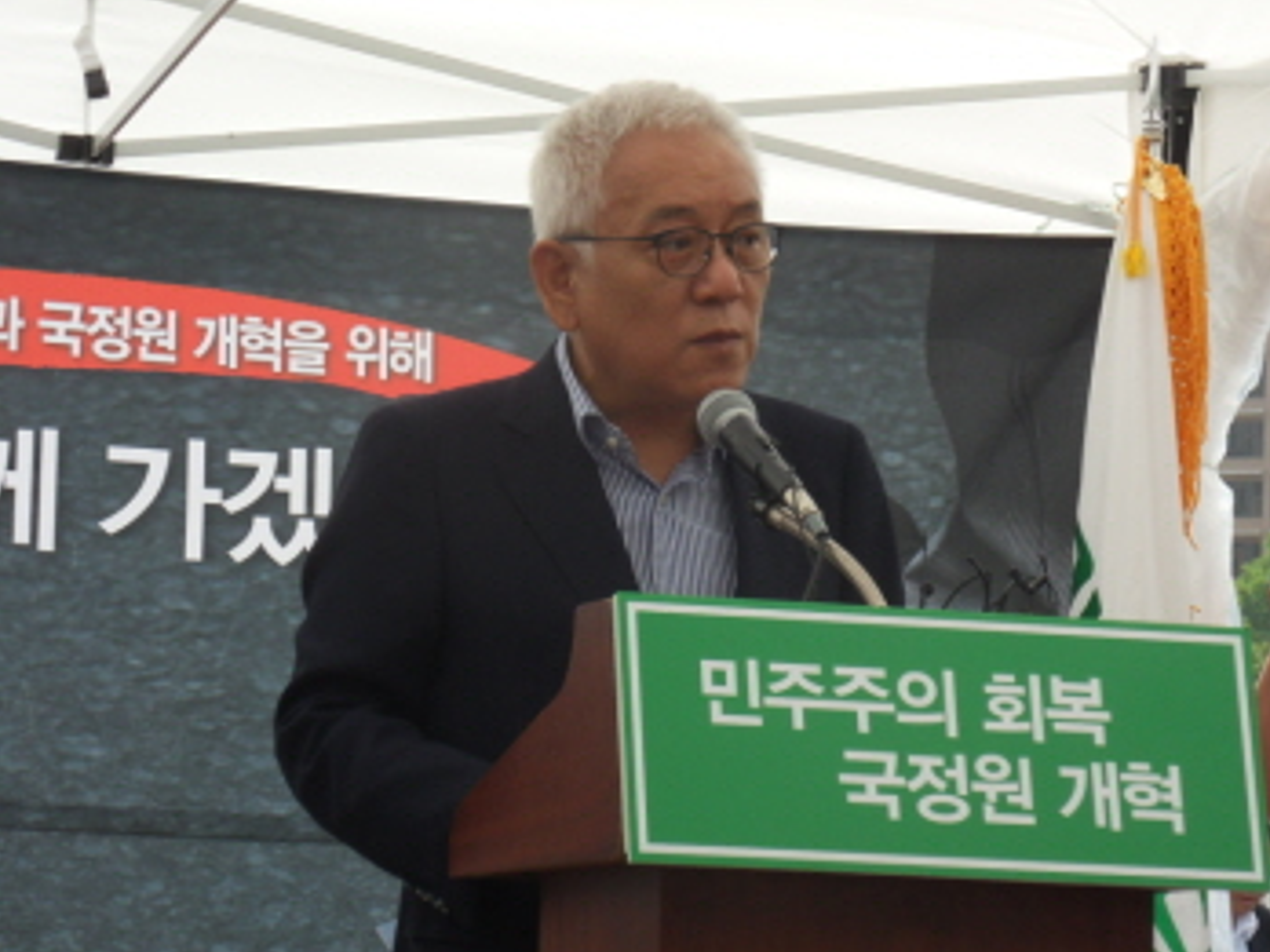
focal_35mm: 131
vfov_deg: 11.3
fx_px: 4806
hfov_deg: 15.1
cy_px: 476
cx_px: 635
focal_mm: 22.8
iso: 80
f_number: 5.8
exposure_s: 1/250
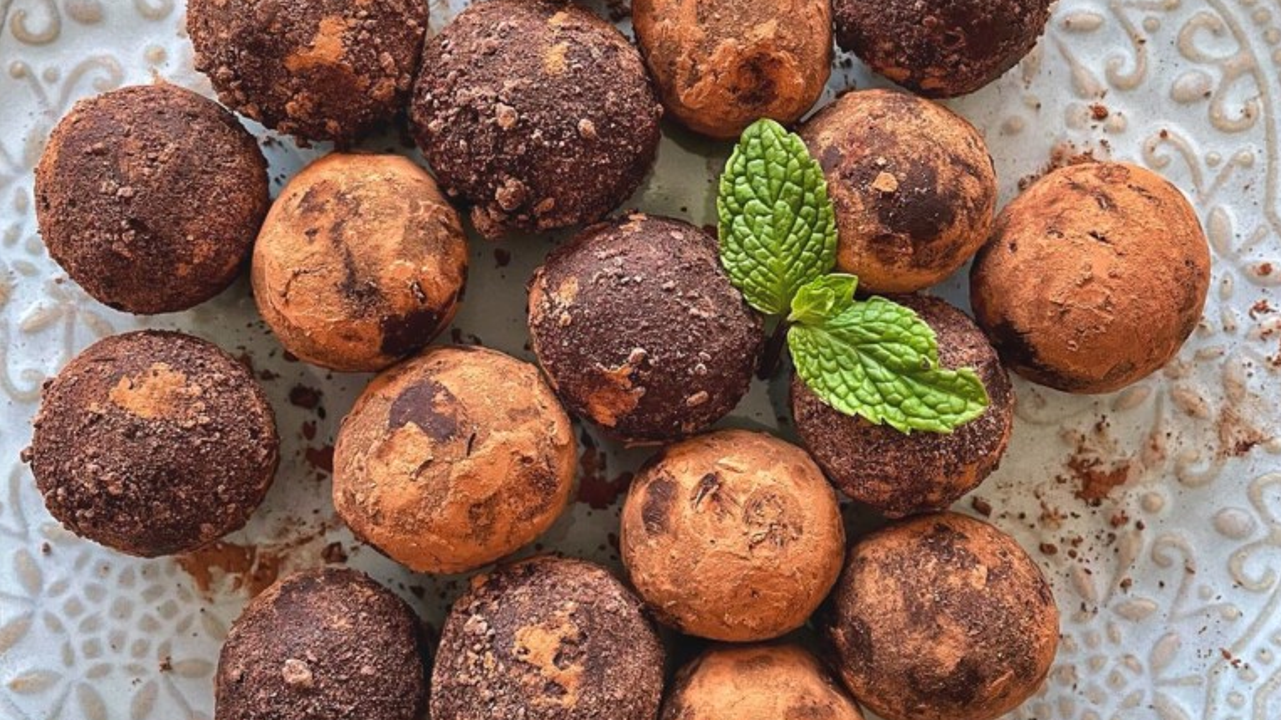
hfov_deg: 52.8
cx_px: 643
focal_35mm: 38
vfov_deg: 31.1
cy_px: 316
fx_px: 1291
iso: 125
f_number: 1.6
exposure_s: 1/65
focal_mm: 4.2
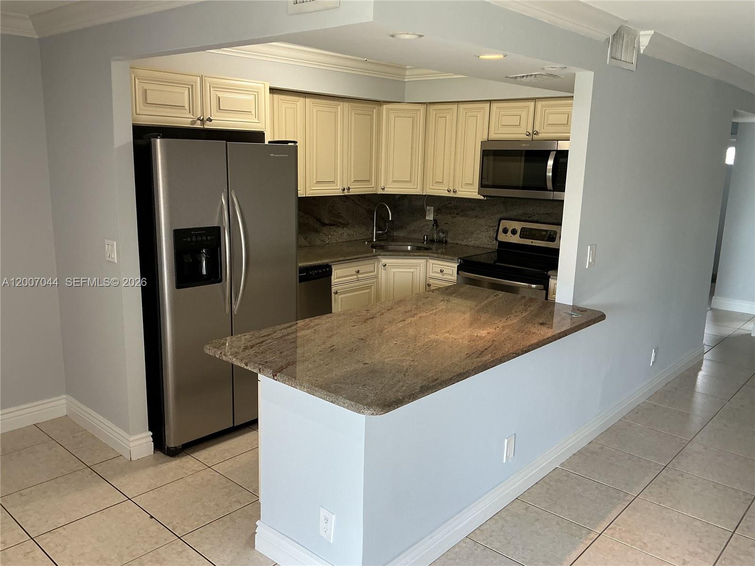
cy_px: 283
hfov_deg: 61.7
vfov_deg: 48.2
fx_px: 633
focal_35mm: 29
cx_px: 378
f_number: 1.8
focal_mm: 3
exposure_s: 1/60
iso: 64
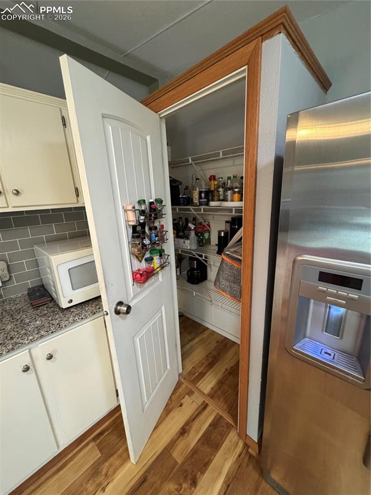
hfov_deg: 85.6
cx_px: 186
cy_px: 248
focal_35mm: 14
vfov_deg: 102.1
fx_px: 200
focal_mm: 2.22
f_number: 2.2
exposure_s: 1/42
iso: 320
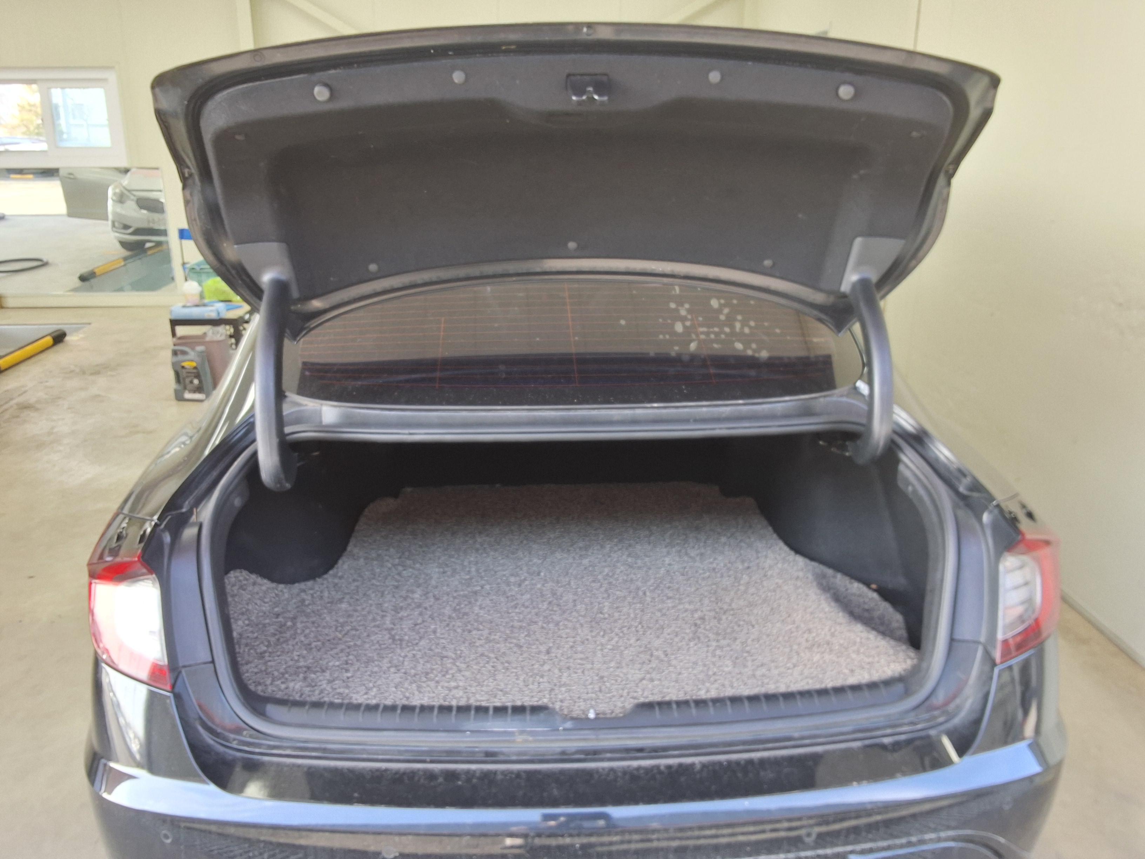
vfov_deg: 49.7
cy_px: 430
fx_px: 926
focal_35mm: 28
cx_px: 572
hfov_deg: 63.4
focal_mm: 2.91
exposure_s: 1/60
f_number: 1.9
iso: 32
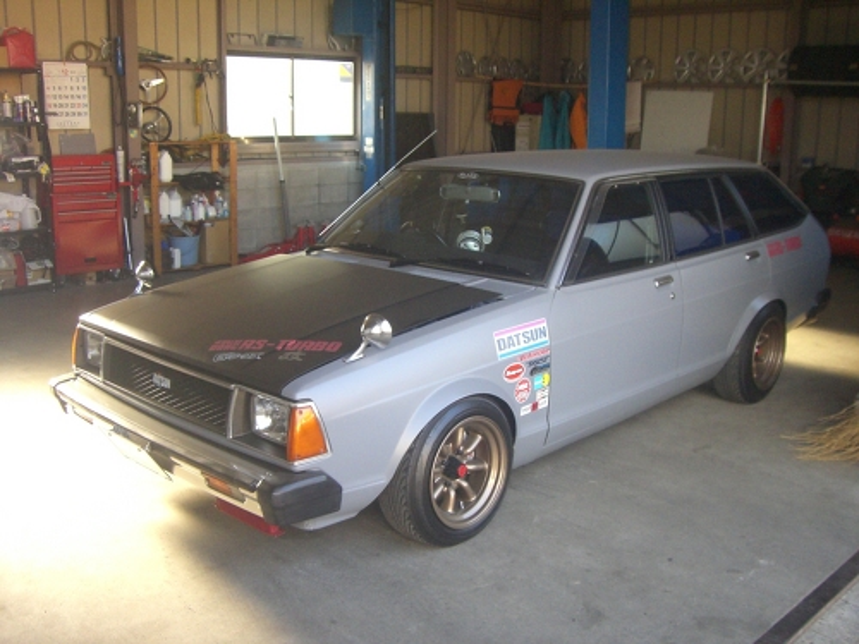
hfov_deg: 49.0
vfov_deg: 37.7
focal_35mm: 38
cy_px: 322
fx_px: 943
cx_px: 430
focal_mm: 6.2
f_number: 2.7
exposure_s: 1/200
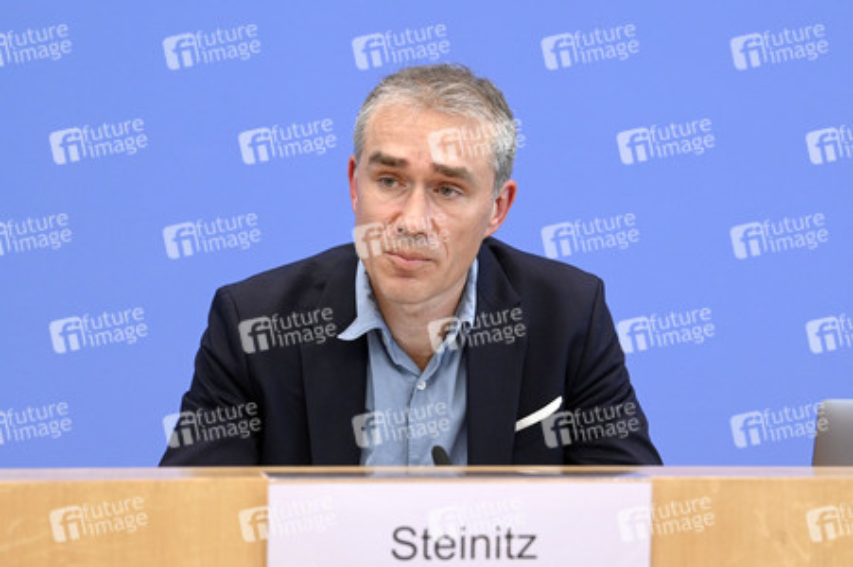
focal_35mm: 86
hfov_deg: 23.7
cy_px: 284
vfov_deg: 15.9
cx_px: 426
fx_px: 2036
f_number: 6.3
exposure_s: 1/400
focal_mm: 86
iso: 4000
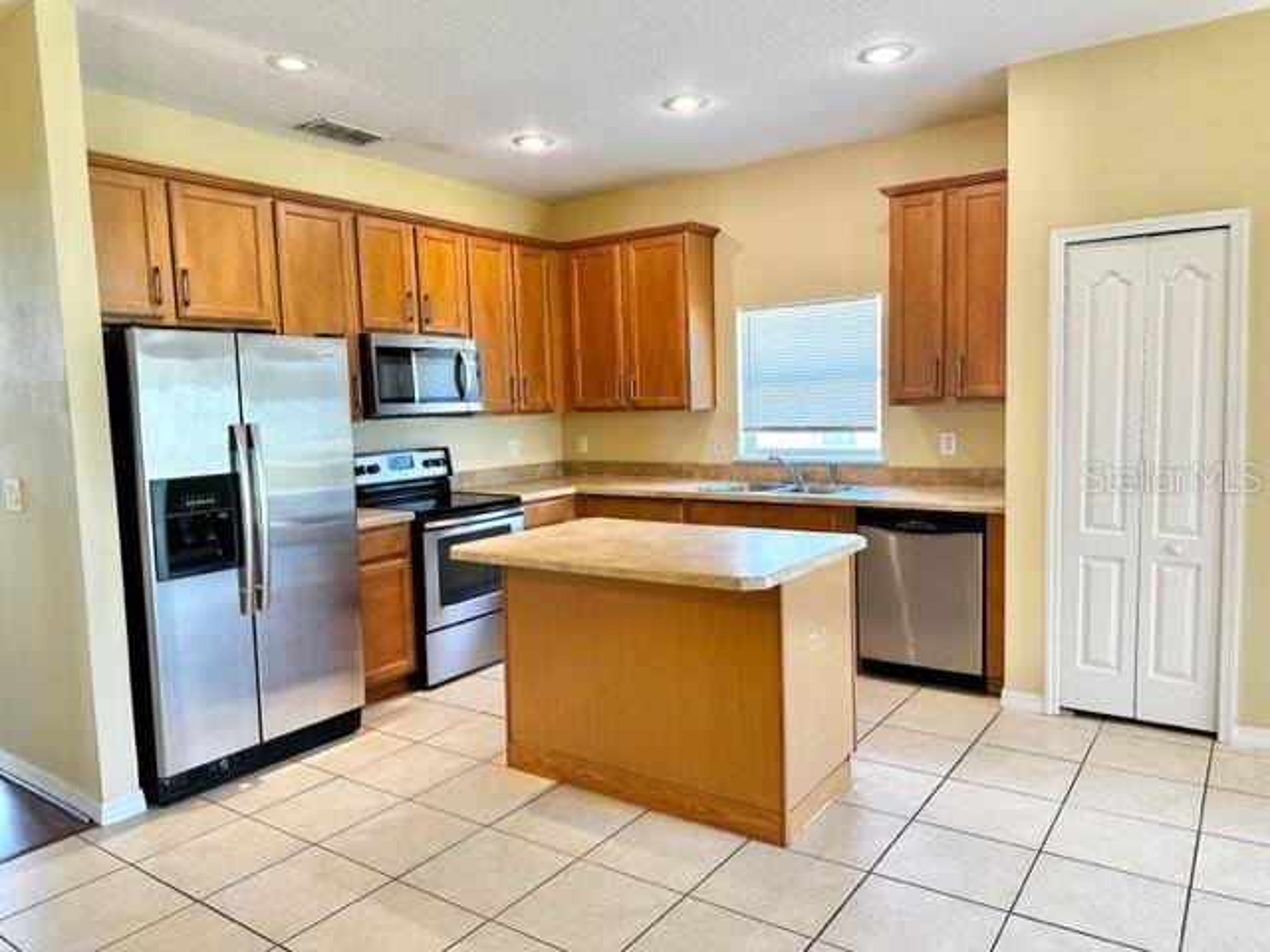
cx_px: 635
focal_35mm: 24
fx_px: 881
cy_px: 476
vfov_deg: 56.8
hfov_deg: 71.6
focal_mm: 6.86
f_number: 1.78
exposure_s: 1/120
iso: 200
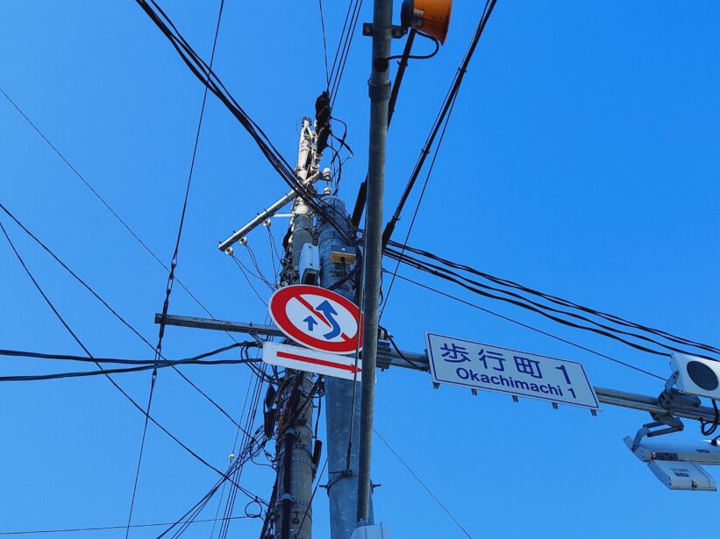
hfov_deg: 47.5
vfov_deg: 36.3
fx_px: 811
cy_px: 369
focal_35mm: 39
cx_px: 448
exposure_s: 1/817
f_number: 2
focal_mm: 4.6
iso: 50
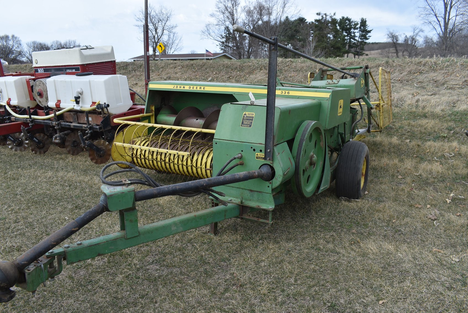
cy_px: 156
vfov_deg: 43.7
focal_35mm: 30
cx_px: 234
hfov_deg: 61.9
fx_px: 390
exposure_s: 1/250
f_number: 8
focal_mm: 20
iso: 140
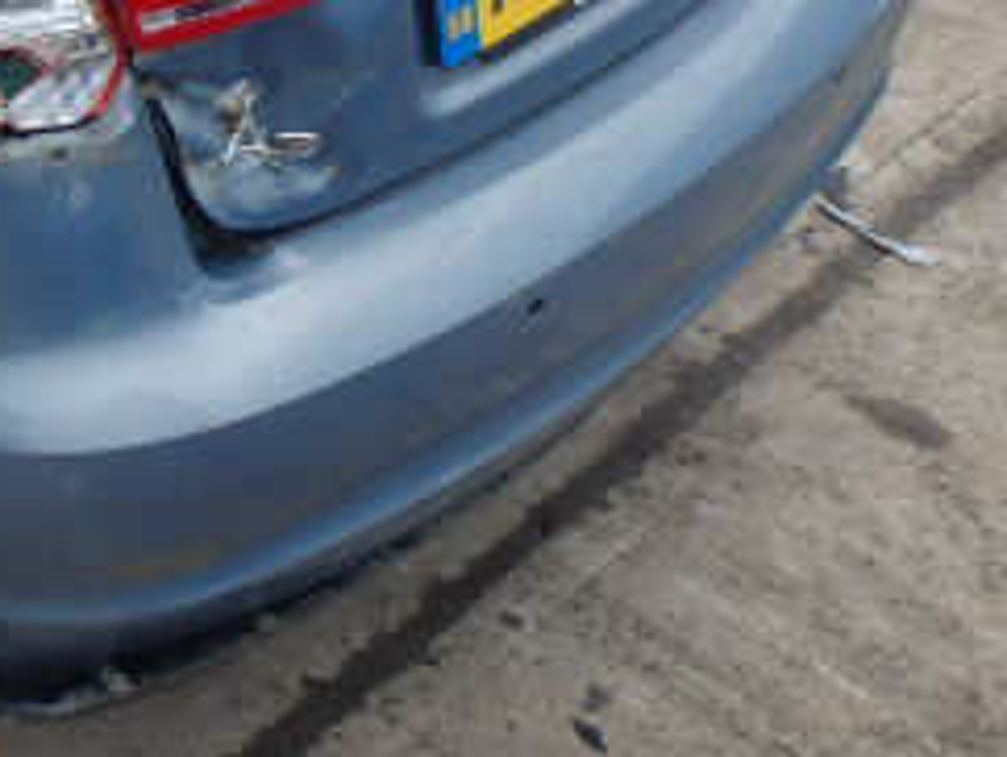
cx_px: -258
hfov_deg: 23.6
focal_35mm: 74
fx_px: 2155
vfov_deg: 19.0
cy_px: -100
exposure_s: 1/160
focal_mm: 5
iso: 125
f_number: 3.9
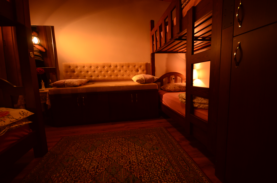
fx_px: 115
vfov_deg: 77.1
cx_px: 138
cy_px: 92
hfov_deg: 100.5
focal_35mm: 15
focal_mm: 10
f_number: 4
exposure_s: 1/15
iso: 640
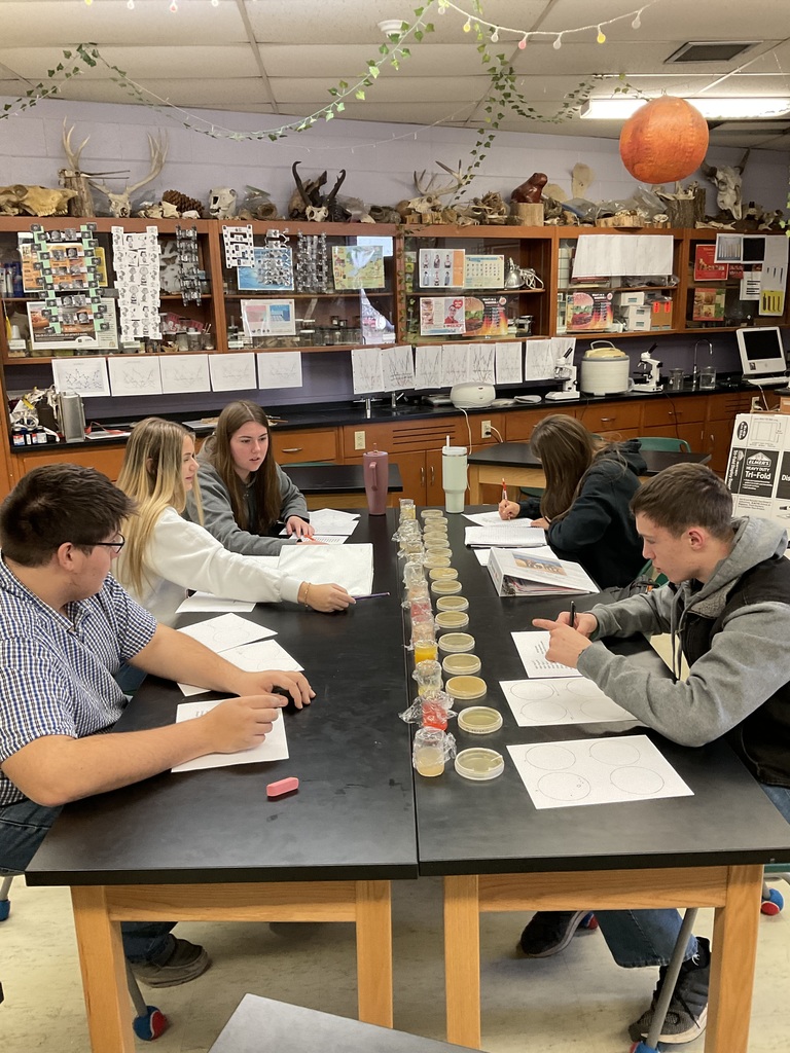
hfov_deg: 48.2
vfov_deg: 61.7
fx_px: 882
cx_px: 395
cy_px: 526
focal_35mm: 29
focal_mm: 3
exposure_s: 1/60
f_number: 1.8
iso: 125
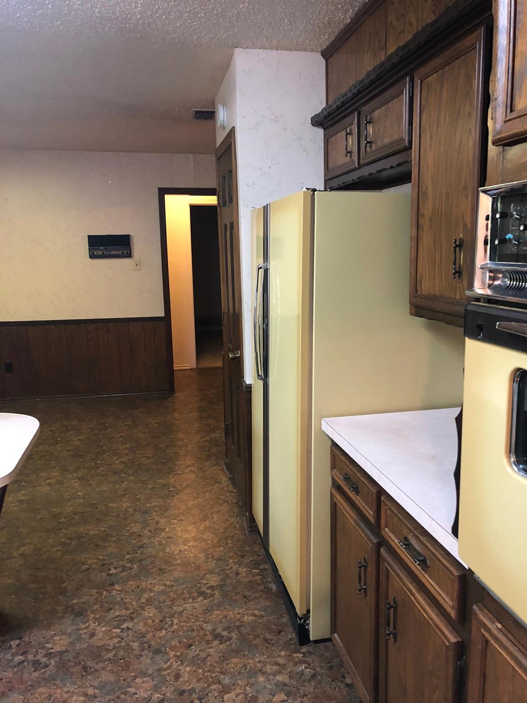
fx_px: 568
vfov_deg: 63.4
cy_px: 352
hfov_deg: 49.7
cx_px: 264
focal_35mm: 28
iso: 100
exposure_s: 1/13
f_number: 1.8
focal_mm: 4
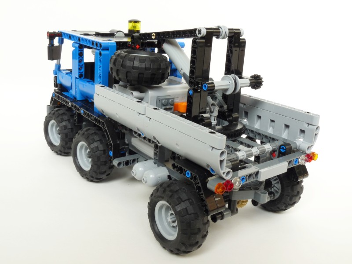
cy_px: 132
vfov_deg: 38.7
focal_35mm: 37
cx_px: 176
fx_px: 376
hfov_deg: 50.1
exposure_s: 1/10
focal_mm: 6.6
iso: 100
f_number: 8
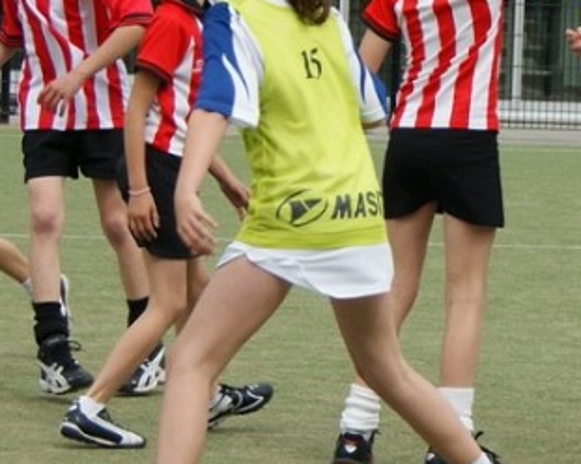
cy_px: 153
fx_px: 3503
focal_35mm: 204
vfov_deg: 7.6
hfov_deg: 9.4
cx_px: 60
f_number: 5.6
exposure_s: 1/500
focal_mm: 50
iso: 100
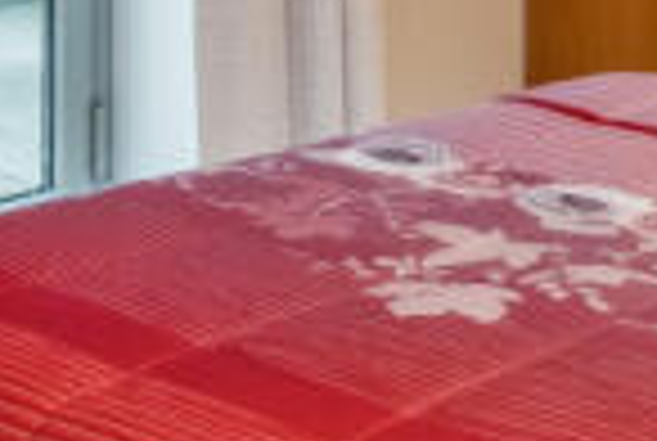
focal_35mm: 105
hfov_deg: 19.0
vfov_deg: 12.0
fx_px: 1920
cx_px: 32
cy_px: -371
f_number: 8
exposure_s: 1/2
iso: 640
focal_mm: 10
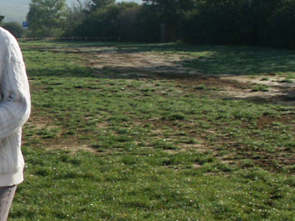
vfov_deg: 13.8
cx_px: -156
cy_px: 85
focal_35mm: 107
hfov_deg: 16.6
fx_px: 912
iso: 100
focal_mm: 7.59
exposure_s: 1/1000
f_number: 4
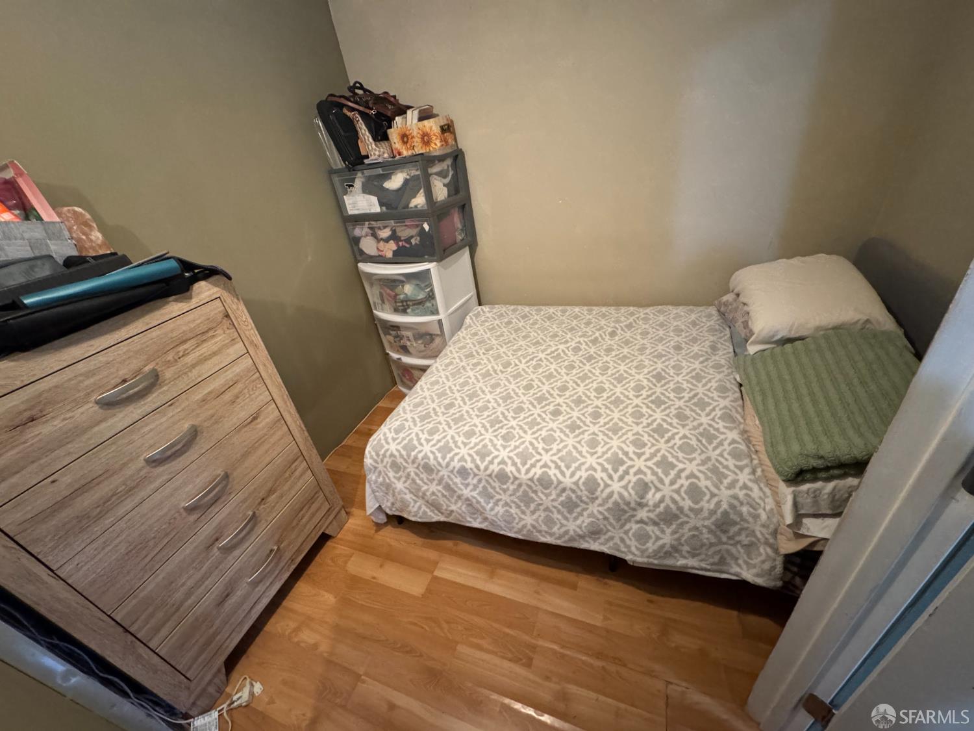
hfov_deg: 102.1
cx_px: 487
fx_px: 394
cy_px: 366
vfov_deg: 85.7
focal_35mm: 14
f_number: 2.2
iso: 800
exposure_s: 1/40
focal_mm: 2.22
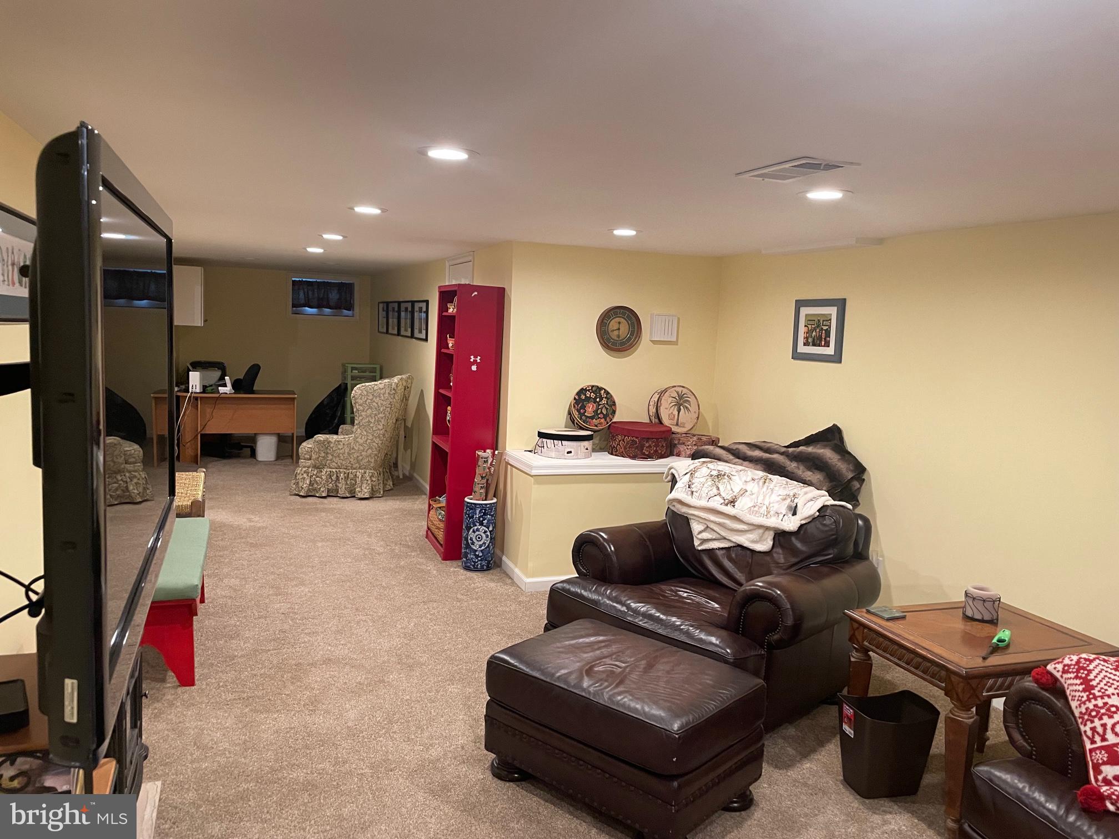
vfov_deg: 53.1
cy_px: 420
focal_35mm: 26
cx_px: 560
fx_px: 840
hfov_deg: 67.3
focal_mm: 4.2
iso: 200
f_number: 1.6
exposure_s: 1/60
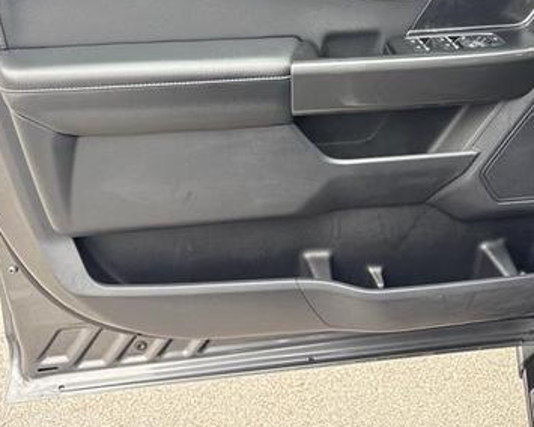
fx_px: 569
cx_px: 287
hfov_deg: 50.2
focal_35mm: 36
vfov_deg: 40.7
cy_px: 149
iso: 125
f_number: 1.6
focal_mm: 5.96
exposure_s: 1/91
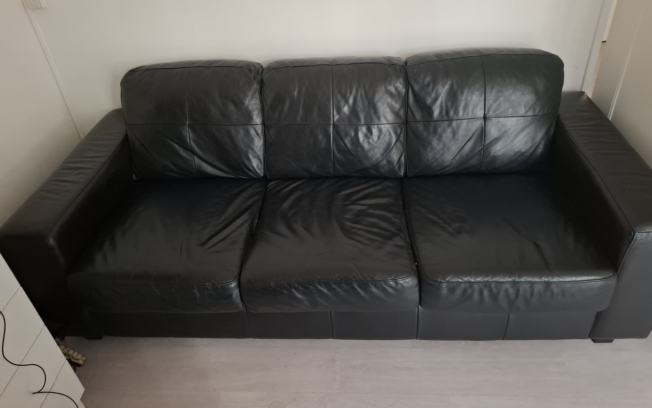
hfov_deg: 72.5
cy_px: 160
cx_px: 326
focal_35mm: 25
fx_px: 444
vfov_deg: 48.9
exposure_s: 1/25
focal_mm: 5.54
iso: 640
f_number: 1.8
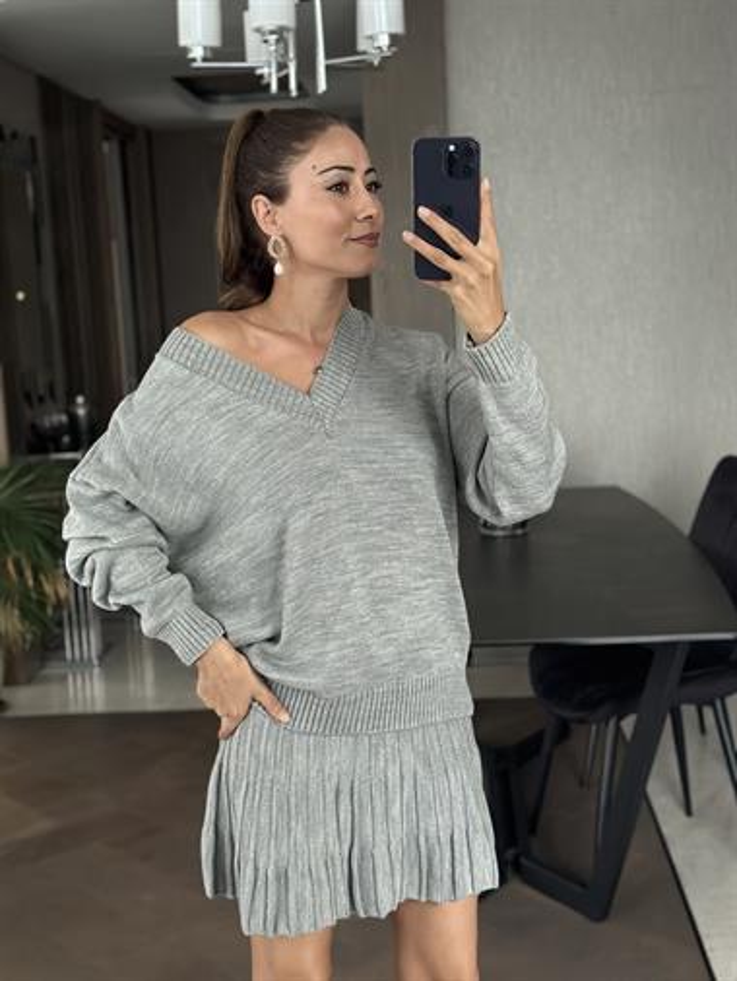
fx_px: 1361
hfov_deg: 30.3
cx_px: 368
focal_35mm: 48
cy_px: 490
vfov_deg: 39.6
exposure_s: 1/40
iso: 640
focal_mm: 6.86
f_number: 1.78
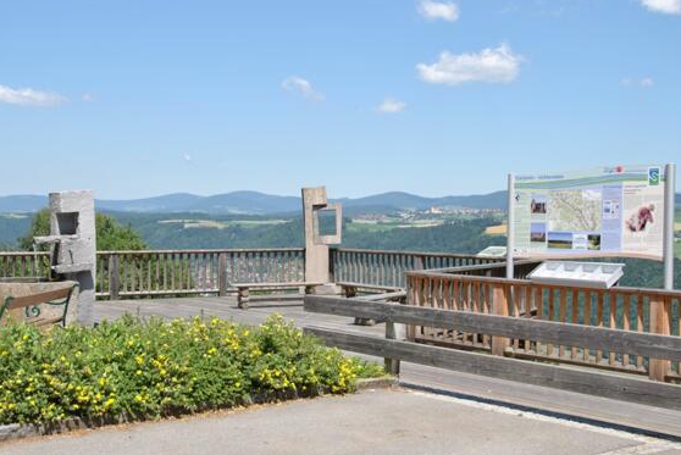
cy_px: 233
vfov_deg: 29.3
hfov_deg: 42.7
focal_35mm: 46
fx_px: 871
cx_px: 337
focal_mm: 26
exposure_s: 1/250
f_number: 8
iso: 100
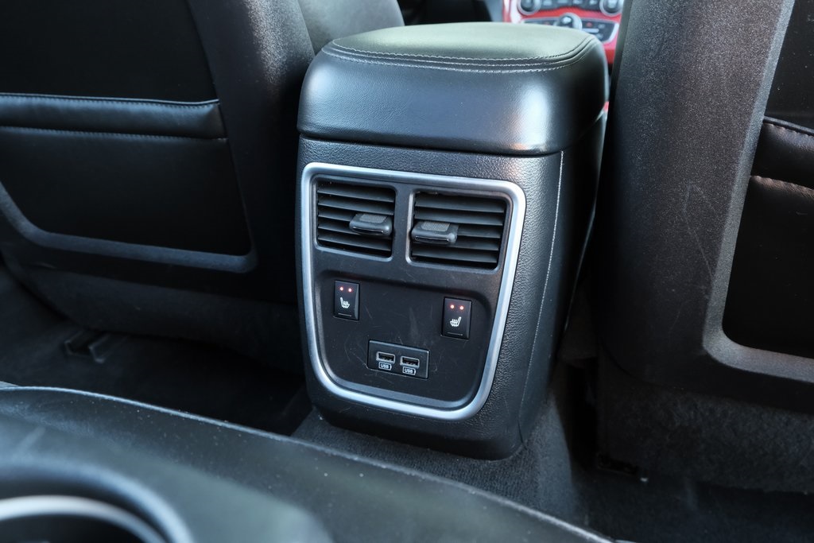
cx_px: 407
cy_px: 272
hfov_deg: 67.4
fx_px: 611
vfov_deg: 47.9
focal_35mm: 27
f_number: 5
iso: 3200
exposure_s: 1/40
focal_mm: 18
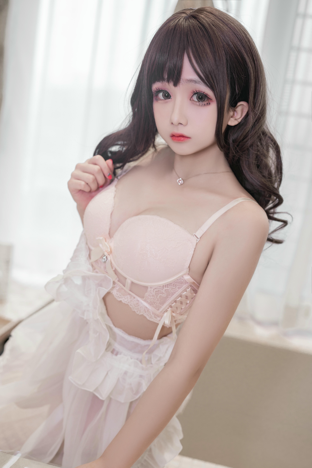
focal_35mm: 50
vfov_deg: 39.6
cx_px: 156
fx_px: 650
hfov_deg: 27.0
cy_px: 234
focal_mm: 50
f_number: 2.5
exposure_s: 1/160
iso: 400
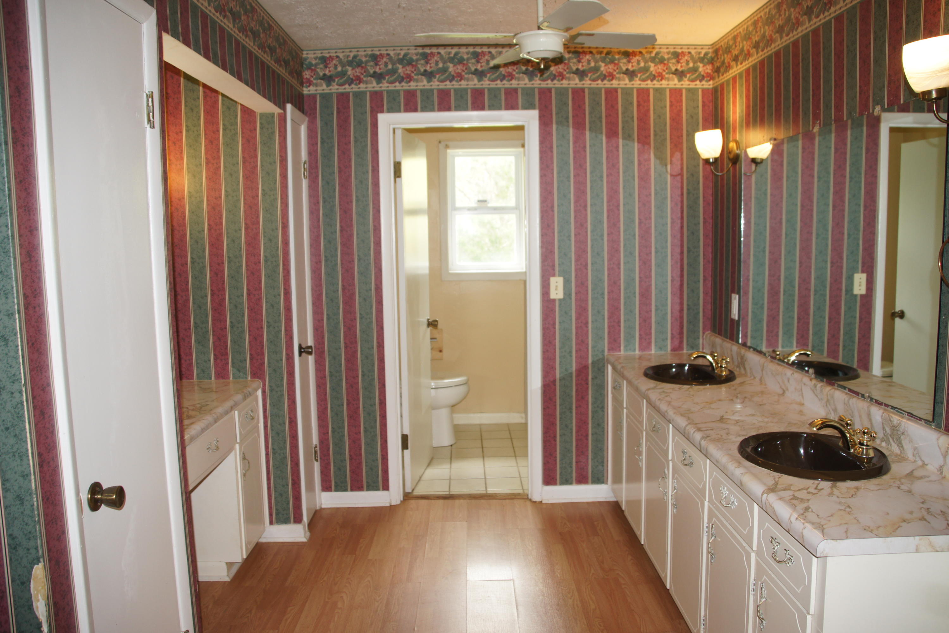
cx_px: 474
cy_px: 316
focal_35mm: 27
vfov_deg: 47.9
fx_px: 712
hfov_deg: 67.4
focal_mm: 18
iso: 320
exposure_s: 1/60
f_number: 3.5
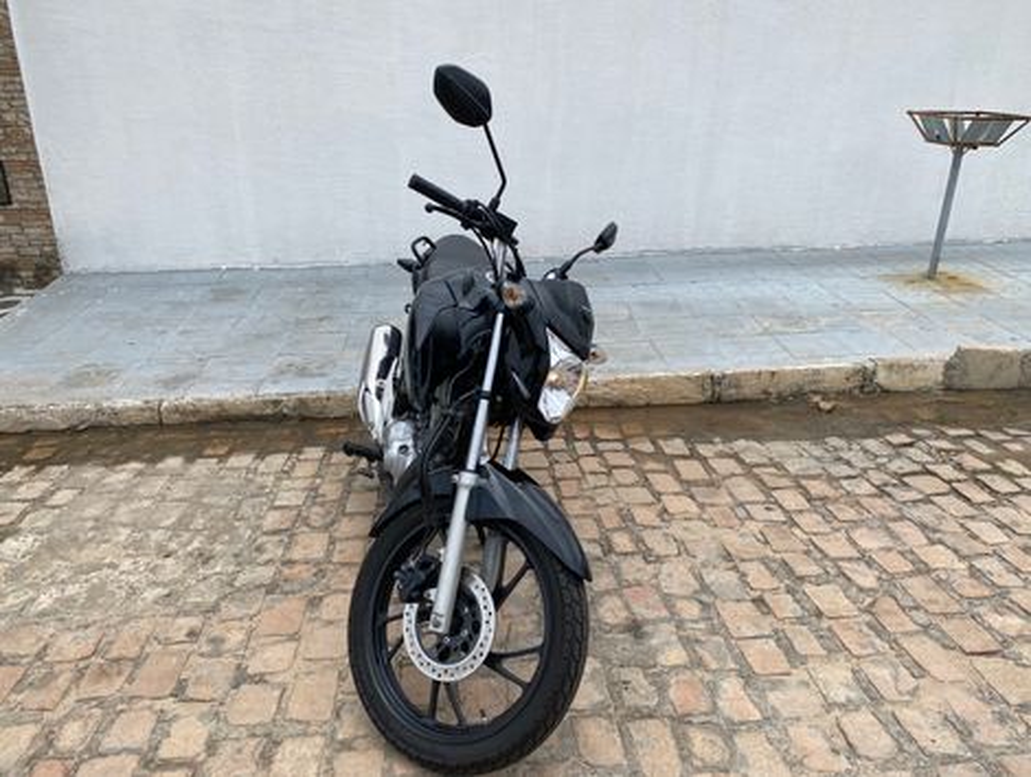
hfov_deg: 67.2
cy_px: 388
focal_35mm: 26
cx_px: 516
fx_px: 776
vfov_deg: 53.2
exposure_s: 1/3984
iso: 32
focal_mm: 4.25
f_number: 1.8
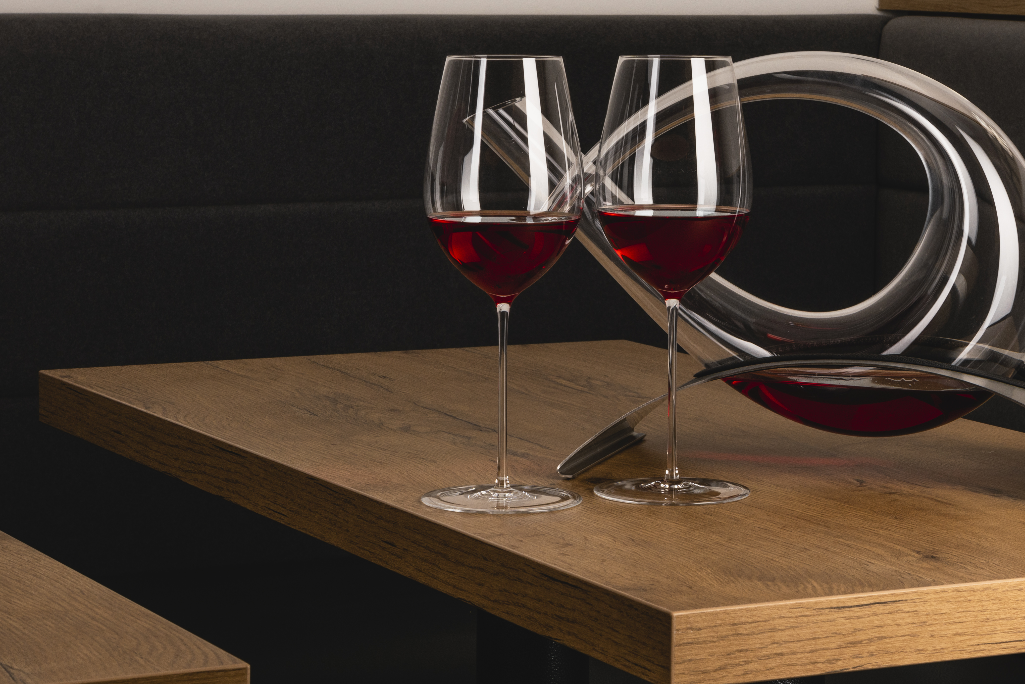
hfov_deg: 18.6
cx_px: 623
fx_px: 3132
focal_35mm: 110
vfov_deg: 12.5
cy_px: 329
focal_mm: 58
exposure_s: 1/60
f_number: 18
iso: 100
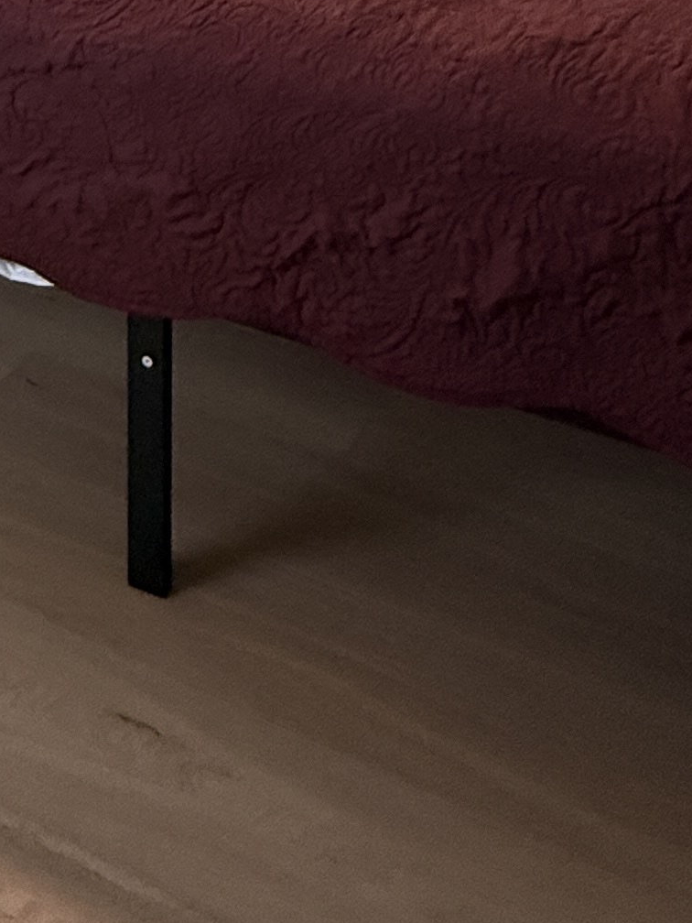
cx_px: 72
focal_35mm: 56
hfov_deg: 25.3
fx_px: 1493
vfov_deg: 27.7
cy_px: -318
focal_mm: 2.22
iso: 250
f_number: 2.2
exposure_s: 1/120
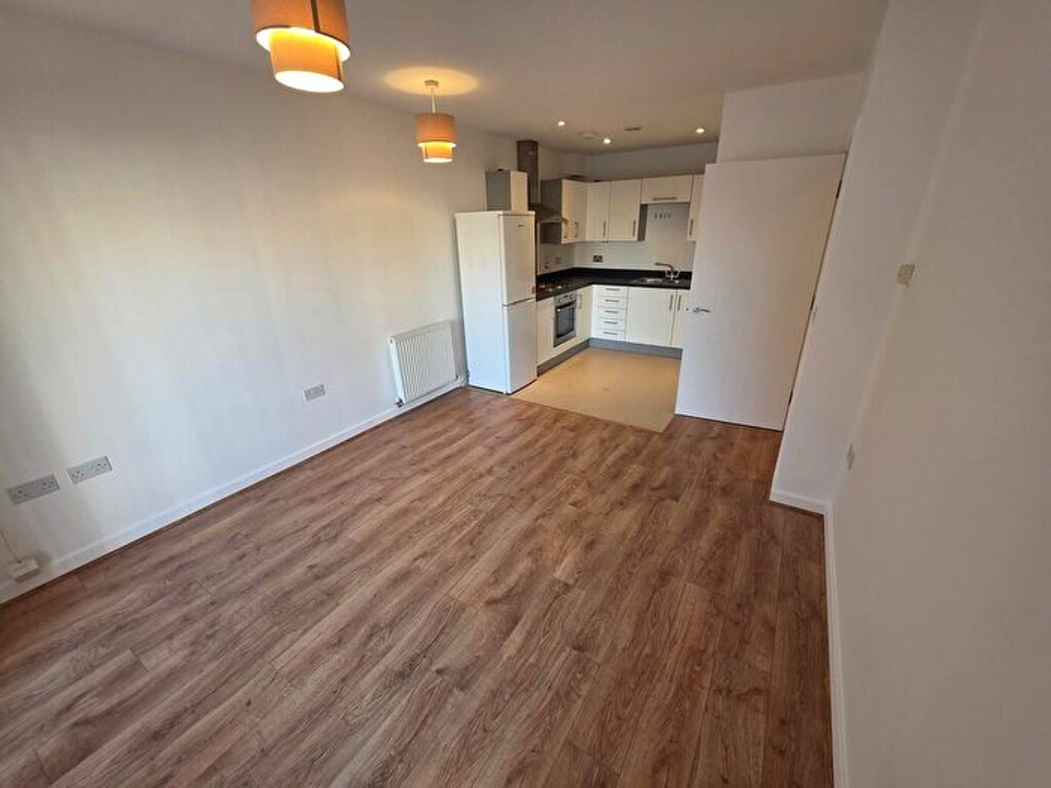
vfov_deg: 89.9
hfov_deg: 106.2
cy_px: 394
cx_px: 526
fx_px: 395
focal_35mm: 13
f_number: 1.9
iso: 160
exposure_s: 1/100
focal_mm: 2.2
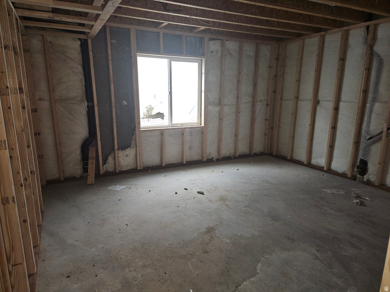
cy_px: 146
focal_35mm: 23
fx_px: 259
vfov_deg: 58.9
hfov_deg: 73.9
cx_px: 195
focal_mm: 5.4
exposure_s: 1/24
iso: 100
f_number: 1.8
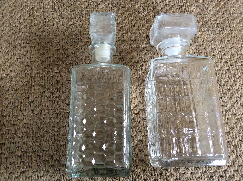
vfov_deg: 44.1
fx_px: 224
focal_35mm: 32
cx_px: 122
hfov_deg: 56.9
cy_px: 90
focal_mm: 3.3
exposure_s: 1/25
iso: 160
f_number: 2.4
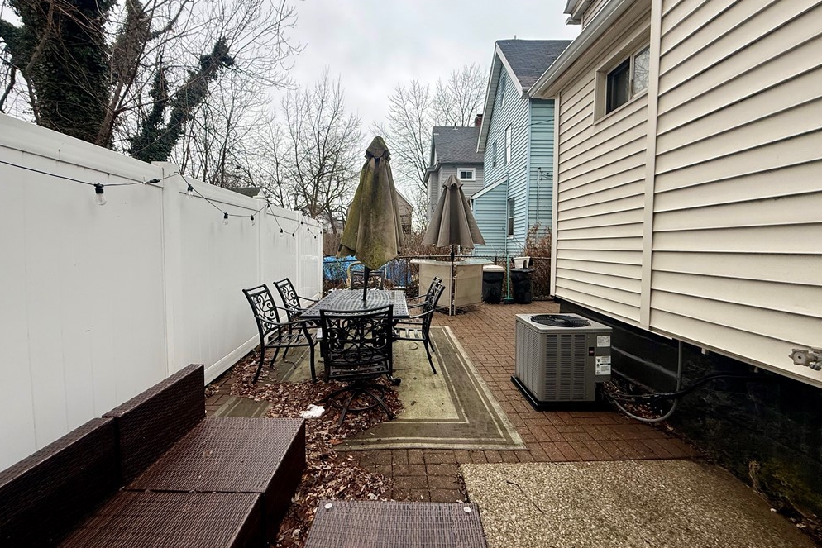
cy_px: 265
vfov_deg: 77.3
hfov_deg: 100.4
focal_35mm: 15
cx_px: 404
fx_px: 343
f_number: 2.2
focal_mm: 2.22
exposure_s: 1/99
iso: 125
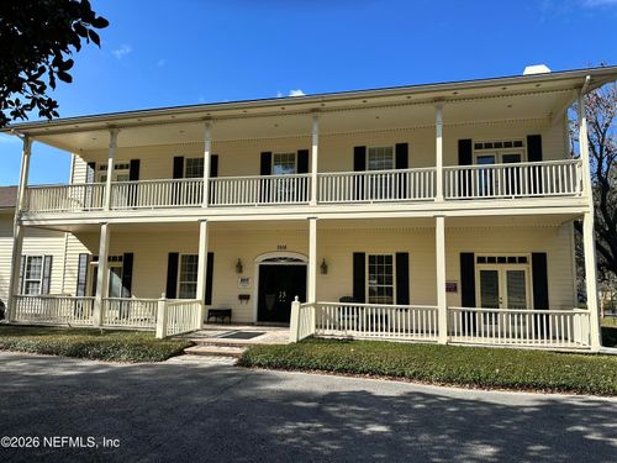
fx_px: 428
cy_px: 232
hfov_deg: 71.6
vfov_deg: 56.8
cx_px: 308
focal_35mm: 24
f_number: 1.78
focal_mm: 6.86
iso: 80
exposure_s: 1/3597
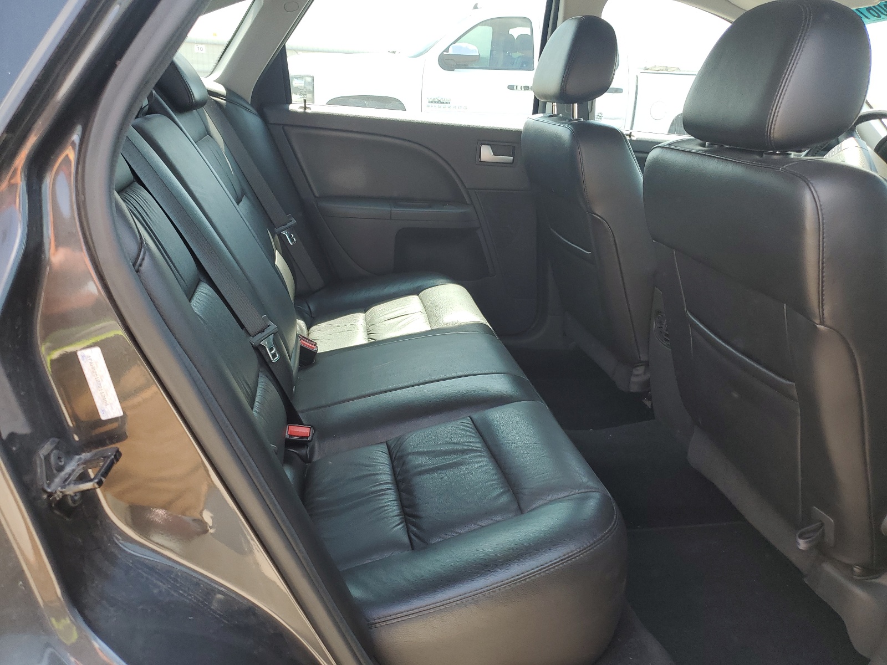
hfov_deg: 67.3
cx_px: 444
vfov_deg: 53.1
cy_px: 332
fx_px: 666
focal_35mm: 26
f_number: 1.5
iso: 50
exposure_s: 1/238
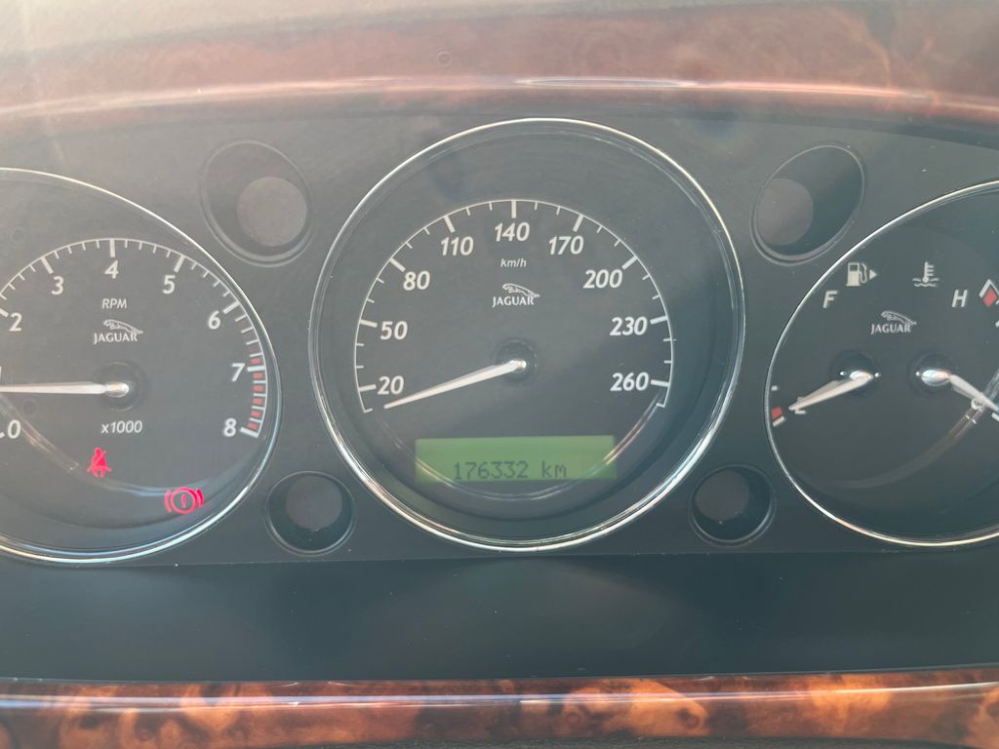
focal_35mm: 26
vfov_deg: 53.1
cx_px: 500
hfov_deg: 67.3
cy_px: 374
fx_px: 750
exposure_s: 1/122
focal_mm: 5.1
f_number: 1.6
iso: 64
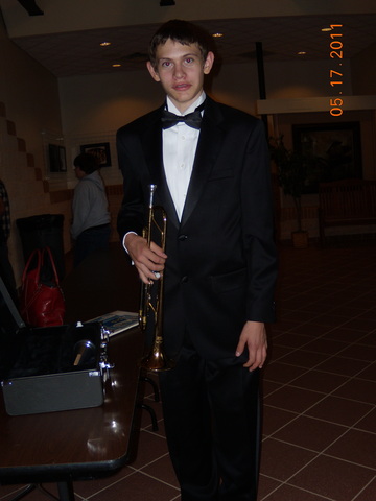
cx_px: 188
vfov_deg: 51.4
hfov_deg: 39.7
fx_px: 521
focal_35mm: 36
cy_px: 250
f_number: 3.6
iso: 80
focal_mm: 6.4
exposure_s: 1/30
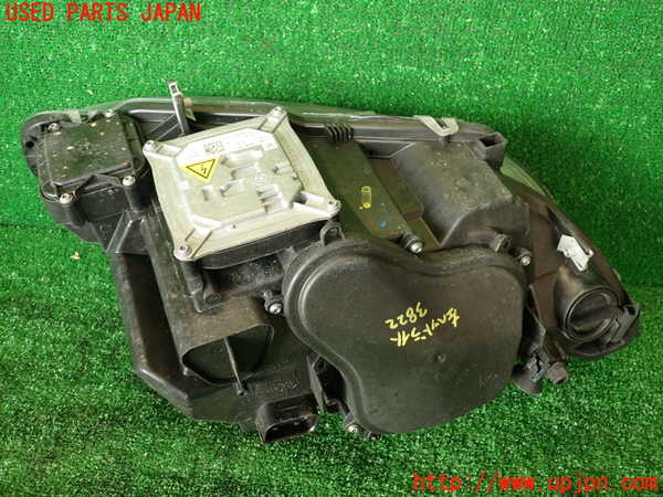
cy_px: 248
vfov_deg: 44.2
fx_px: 613
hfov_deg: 56.8
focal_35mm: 32
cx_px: 332
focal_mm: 5.79
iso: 200
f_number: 2.4
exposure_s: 1/60
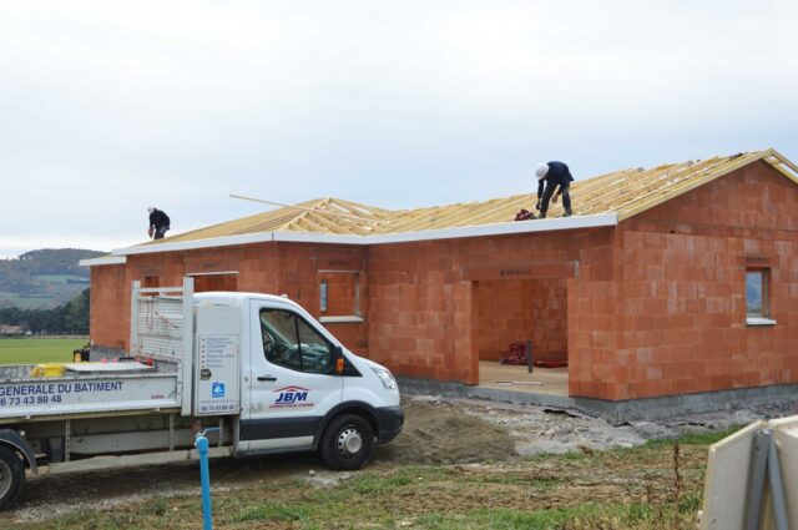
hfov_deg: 46.5
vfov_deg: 31.8
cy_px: 265
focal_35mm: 42
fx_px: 930
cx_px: 399
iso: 100
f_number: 6.3
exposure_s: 1/160
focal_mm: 28
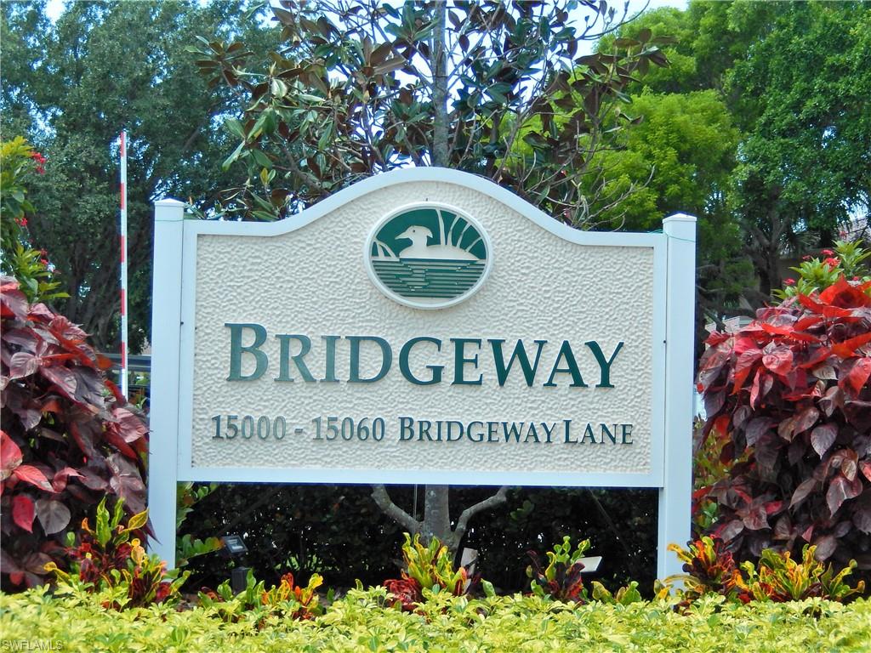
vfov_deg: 25.2
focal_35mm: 58
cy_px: 326
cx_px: 436
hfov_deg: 33.2
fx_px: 1459
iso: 180
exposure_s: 1/400
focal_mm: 10.4
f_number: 4.6
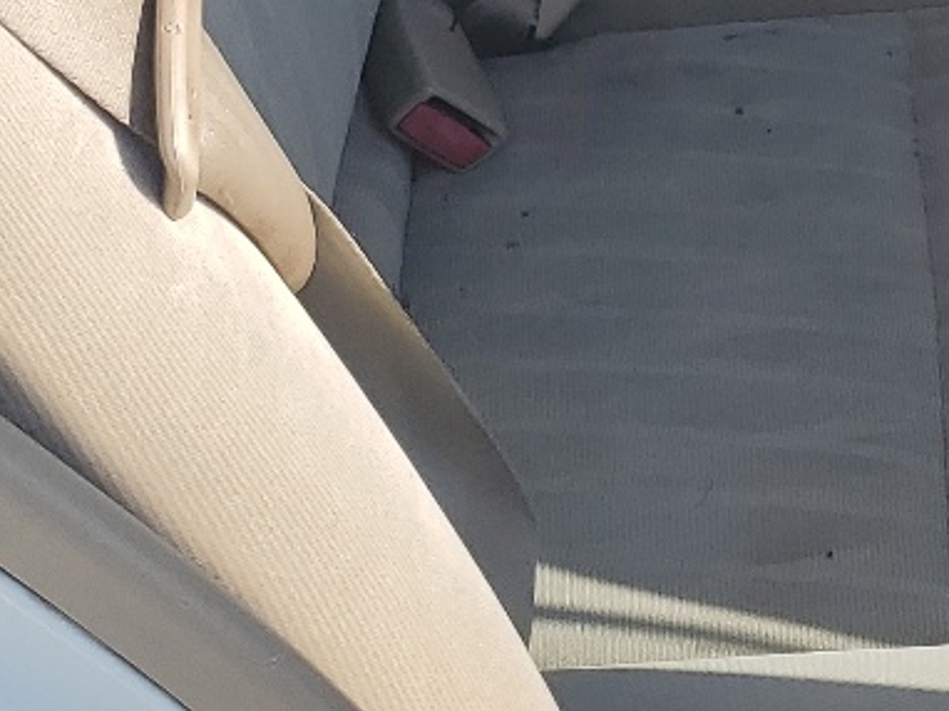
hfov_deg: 17.0
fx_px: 2986
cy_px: -164
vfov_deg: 13.2
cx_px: 1215
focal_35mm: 109
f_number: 1.5
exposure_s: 1/2000
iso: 50
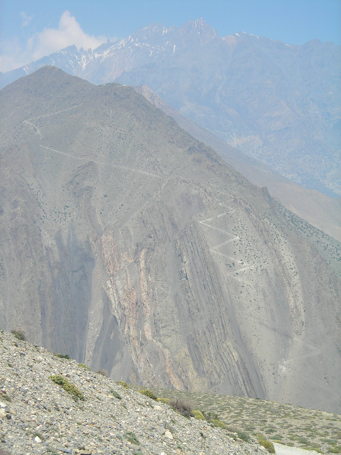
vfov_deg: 25.3
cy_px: 228
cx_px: 170
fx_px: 1011
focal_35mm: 77
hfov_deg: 19.1
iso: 50
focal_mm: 12.7
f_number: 4.2
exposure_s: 1/315
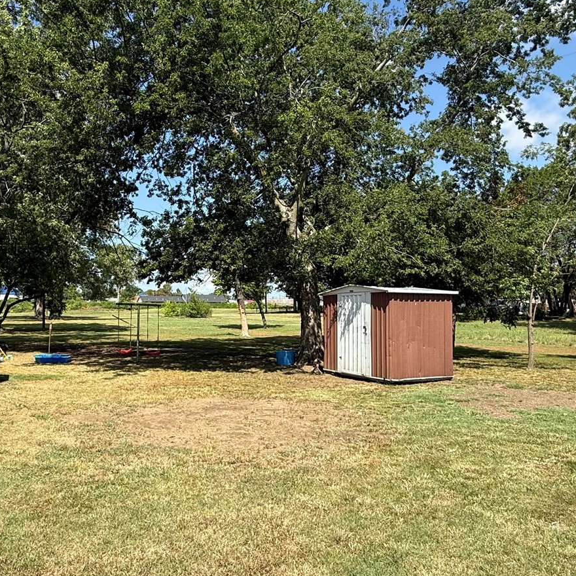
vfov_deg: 59.1
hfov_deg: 58.8
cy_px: 300
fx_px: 508
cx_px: 245
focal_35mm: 27
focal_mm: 2.22
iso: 50
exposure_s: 1/1211
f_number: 2.2
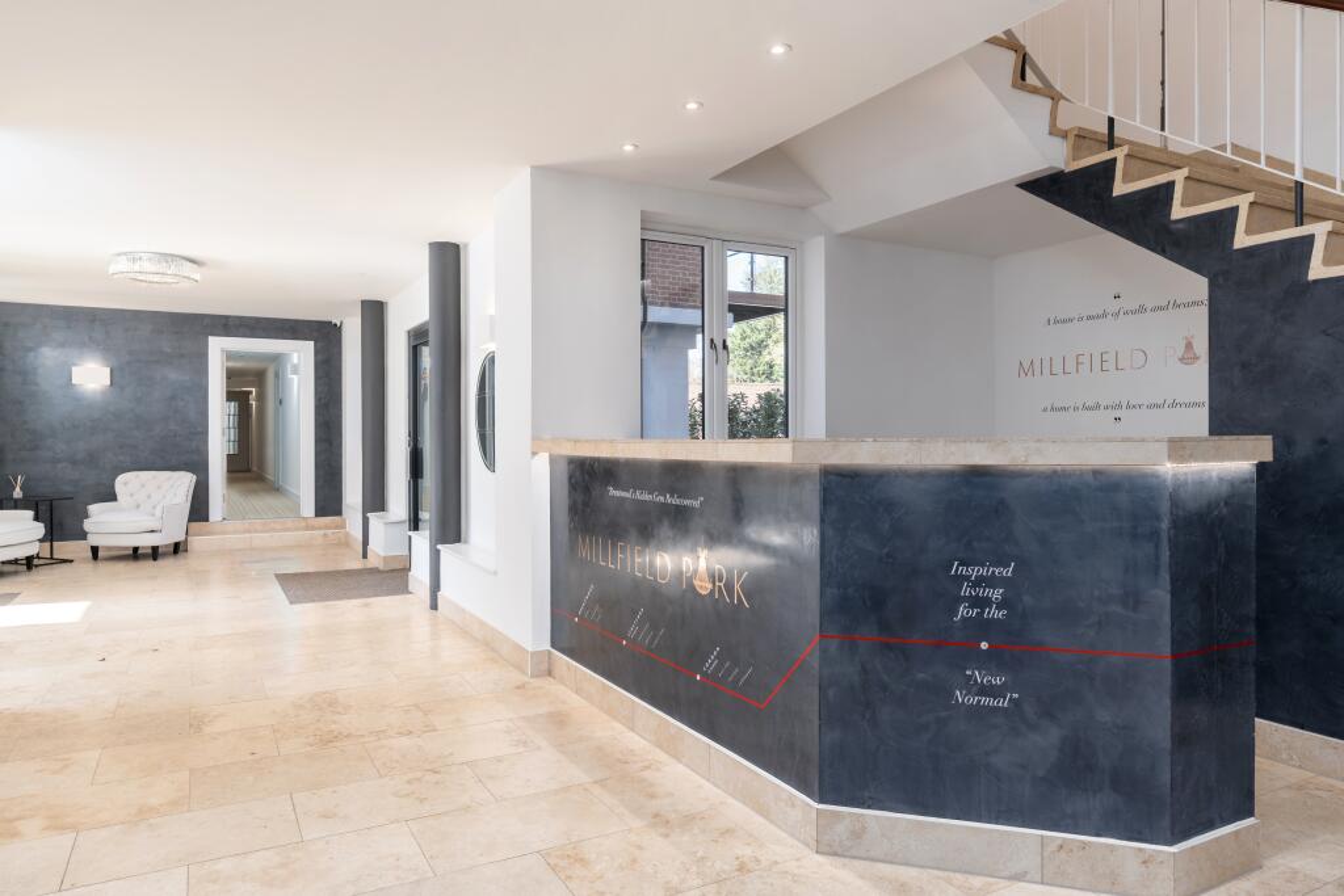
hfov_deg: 78.6
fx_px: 821
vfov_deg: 57.2
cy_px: 448
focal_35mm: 22
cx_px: 672
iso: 320
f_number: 8
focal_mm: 22
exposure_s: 1/60
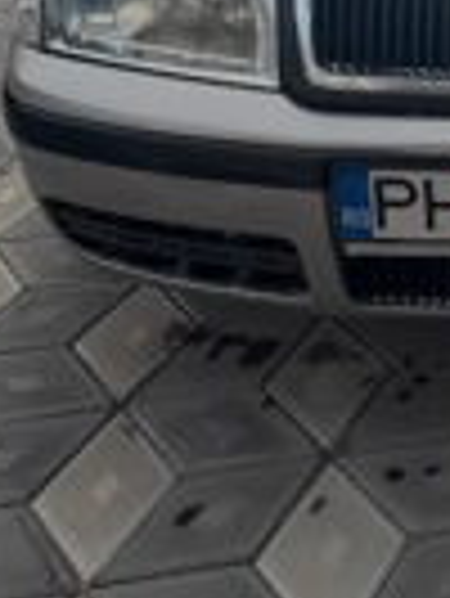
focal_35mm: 75
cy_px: -85
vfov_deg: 24.0
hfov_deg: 18.1
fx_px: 1298
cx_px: 612
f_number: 2
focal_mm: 4.6
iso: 20
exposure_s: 1/109
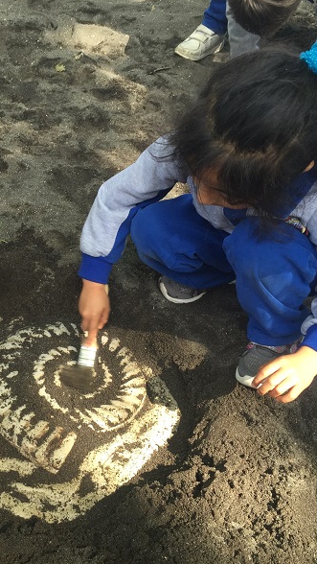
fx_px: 642
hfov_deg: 27.0
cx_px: 45
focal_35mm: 43
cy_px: 278
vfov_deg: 47.3
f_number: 2.2
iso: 40
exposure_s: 1/120
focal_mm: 4.15
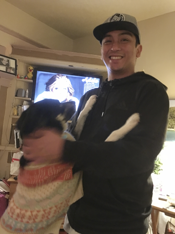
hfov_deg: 48.2
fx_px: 195
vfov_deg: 61.7
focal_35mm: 29
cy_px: 117
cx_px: 88
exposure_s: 1/4
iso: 250
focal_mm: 4.15
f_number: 2.2
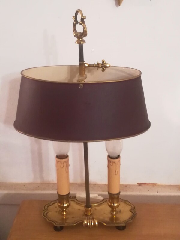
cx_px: 90
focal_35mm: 44
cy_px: 120
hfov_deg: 32.9
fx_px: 305
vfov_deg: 42.9
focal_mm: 3.83
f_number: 2.2
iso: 640
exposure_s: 1/20
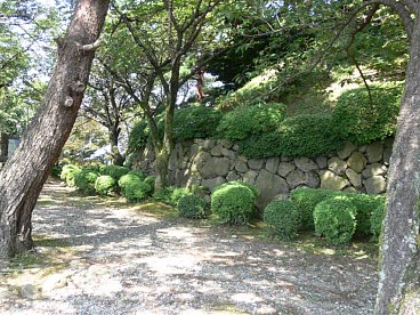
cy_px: 150
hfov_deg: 48.9
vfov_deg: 37.7
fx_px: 461
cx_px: 193
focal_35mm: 38
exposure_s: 1/60
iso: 80
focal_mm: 7.4
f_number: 4
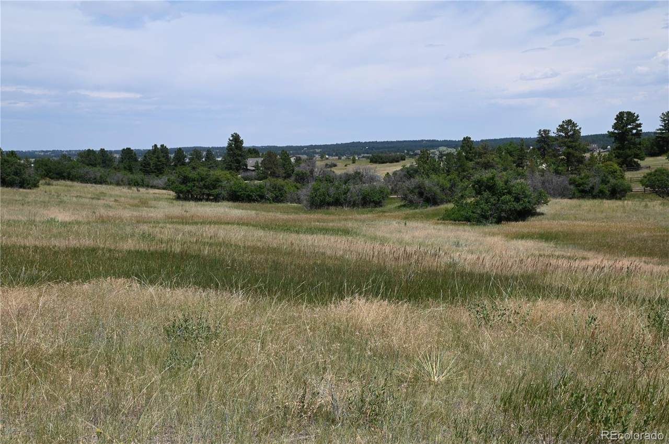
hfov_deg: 48.5
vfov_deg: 33.3
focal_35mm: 40
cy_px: 222
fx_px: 742
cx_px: 334
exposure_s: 1/400
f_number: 7.1
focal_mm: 40
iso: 100
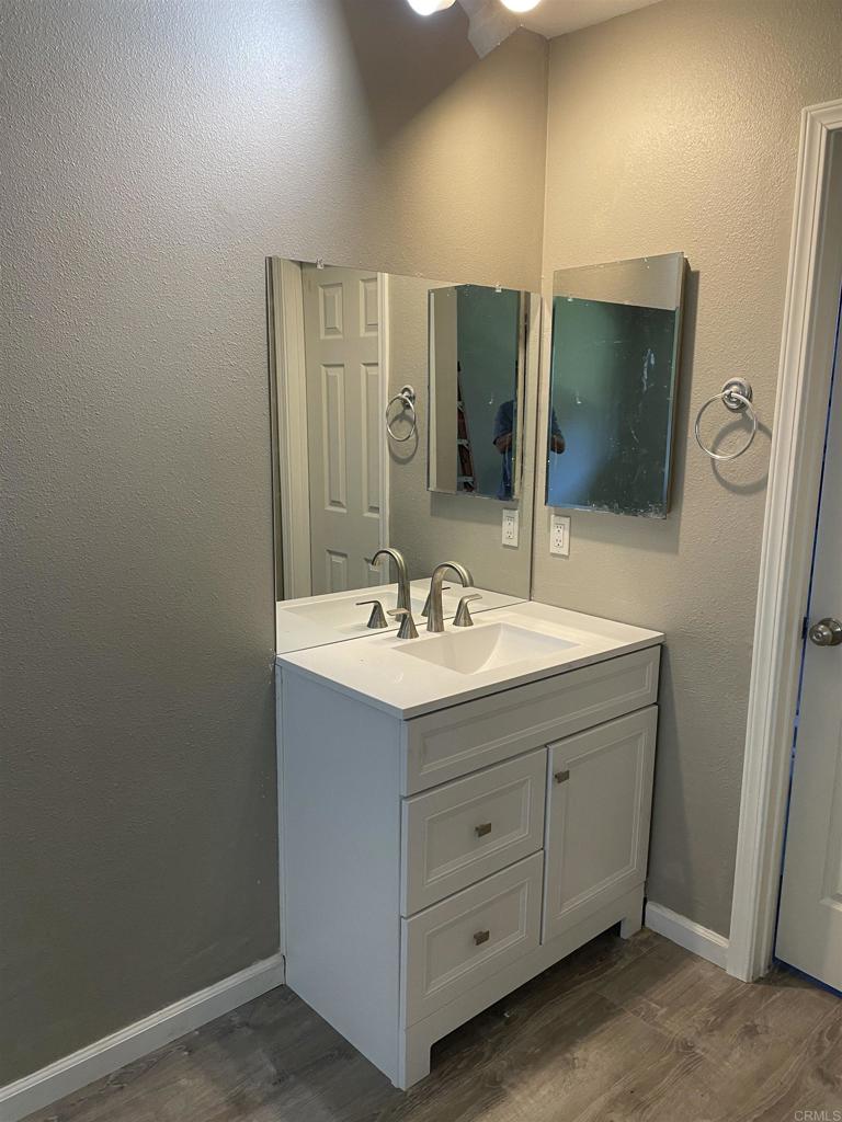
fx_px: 843
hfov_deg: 53.1
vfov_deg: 67.3
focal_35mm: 26
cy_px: 561
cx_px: 421
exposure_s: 1/60
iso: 100
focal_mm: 4.2
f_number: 1.6
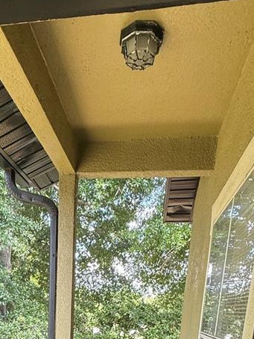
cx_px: 72
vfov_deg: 38.0
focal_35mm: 37
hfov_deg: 38.0
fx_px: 362
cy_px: 403
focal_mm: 2.22
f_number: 2.2
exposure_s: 1/120
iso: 80
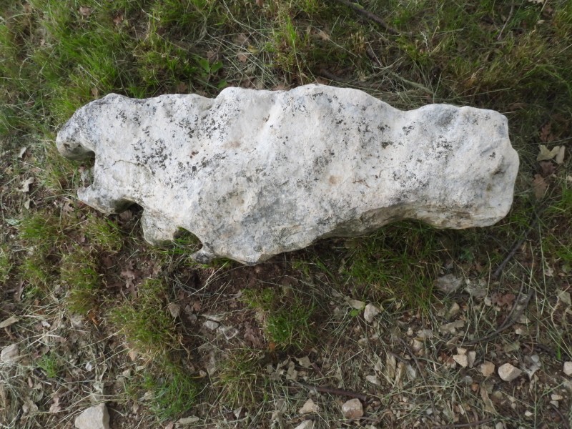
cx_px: 286
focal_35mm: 24
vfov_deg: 56.8
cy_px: 214
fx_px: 397
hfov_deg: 71.6
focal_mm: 4.3
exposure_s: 1/200
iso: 400
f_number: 8
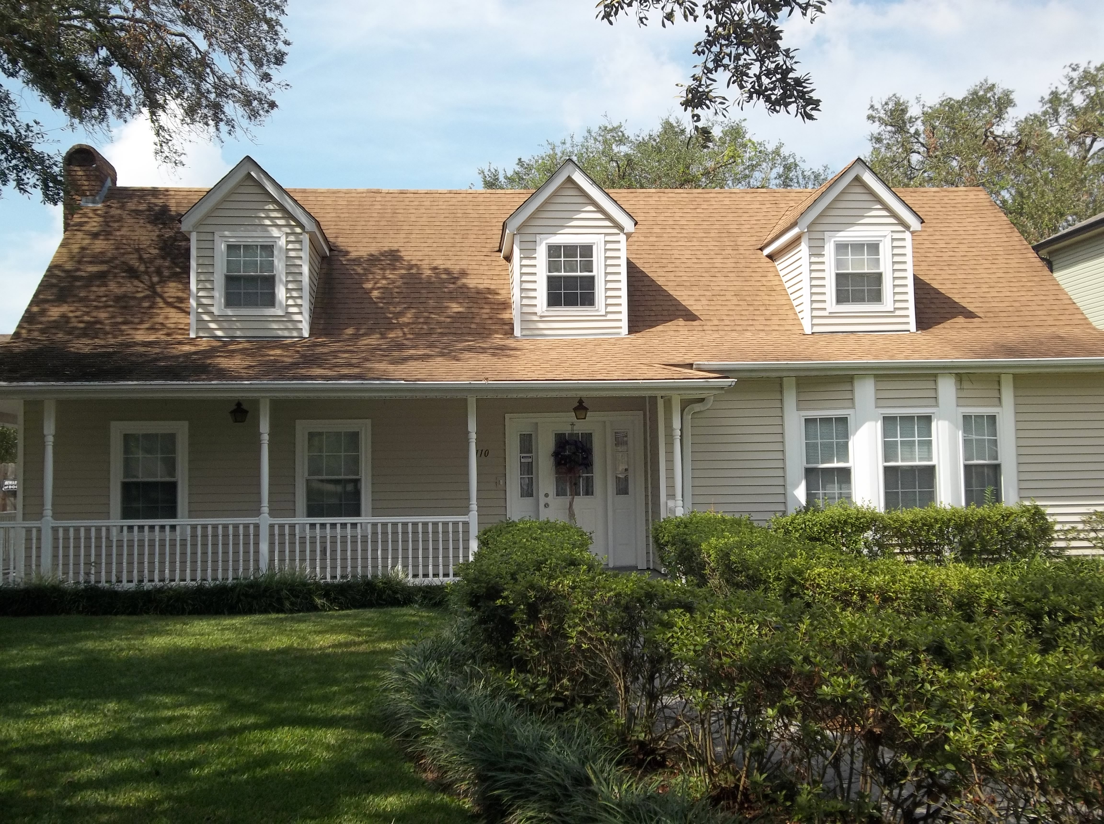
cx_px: 552
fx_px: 1178
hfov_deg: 50.2
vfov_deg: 38.6
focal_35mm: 37
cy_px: 412
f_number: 10.1
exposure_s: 1/100
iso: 80
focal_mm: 6.6
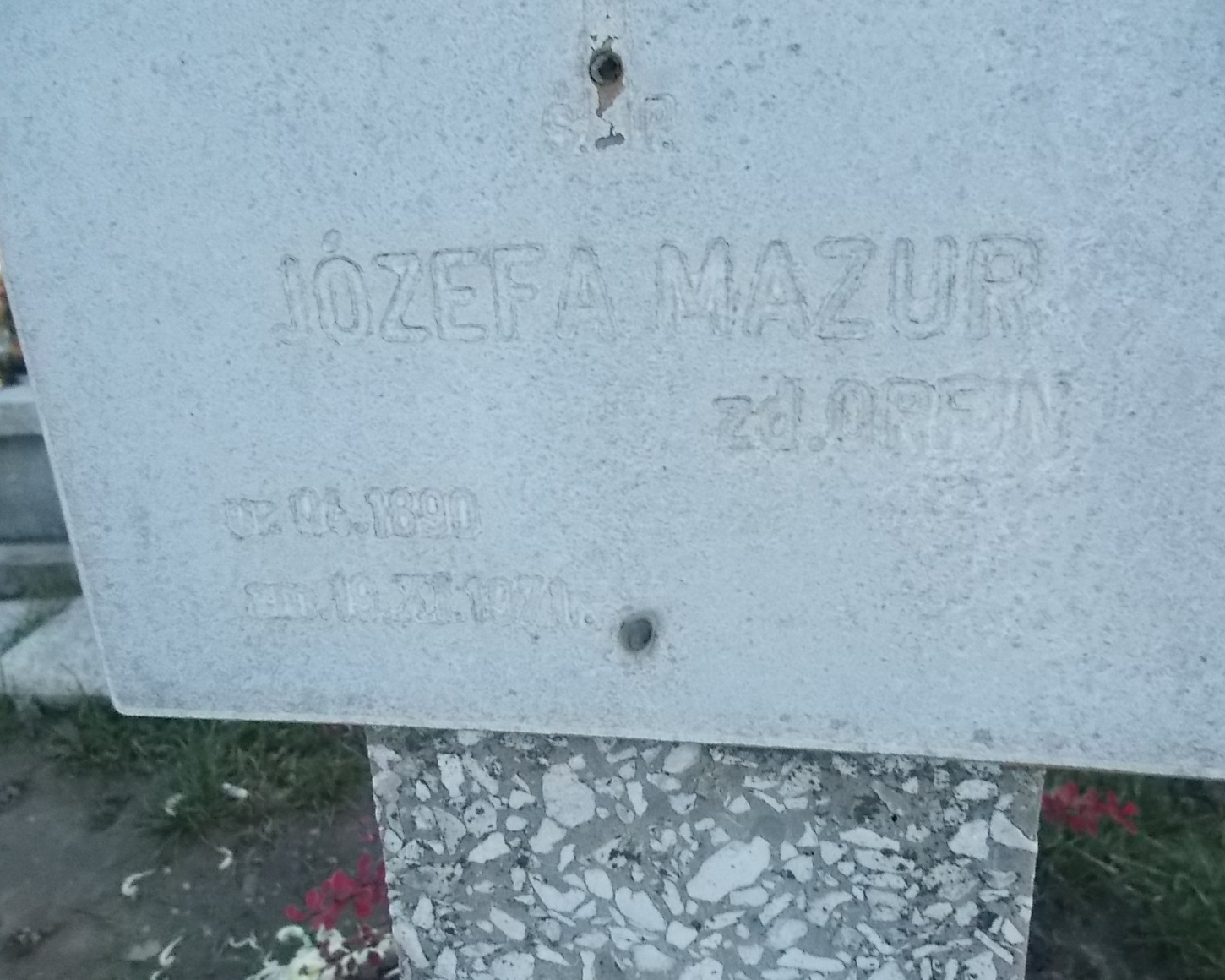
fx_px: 1015
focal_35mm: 28
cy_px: 493
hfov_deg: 62.2
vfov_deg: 51.5
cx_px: 644
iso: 400
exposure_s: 1/100
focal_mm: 4.6
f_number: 8
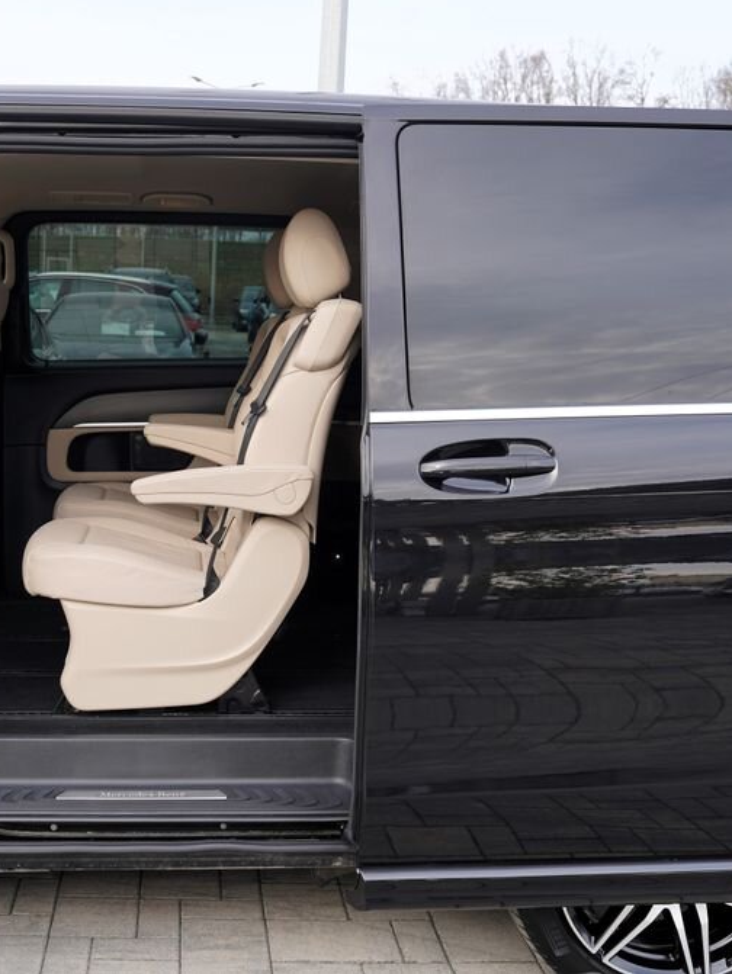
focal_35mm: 44
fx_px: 1239
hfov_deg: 32.6
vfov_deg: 42.9
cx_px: 238
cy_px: 480
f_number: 5.6
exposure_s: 1/100
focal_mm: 30
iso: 100
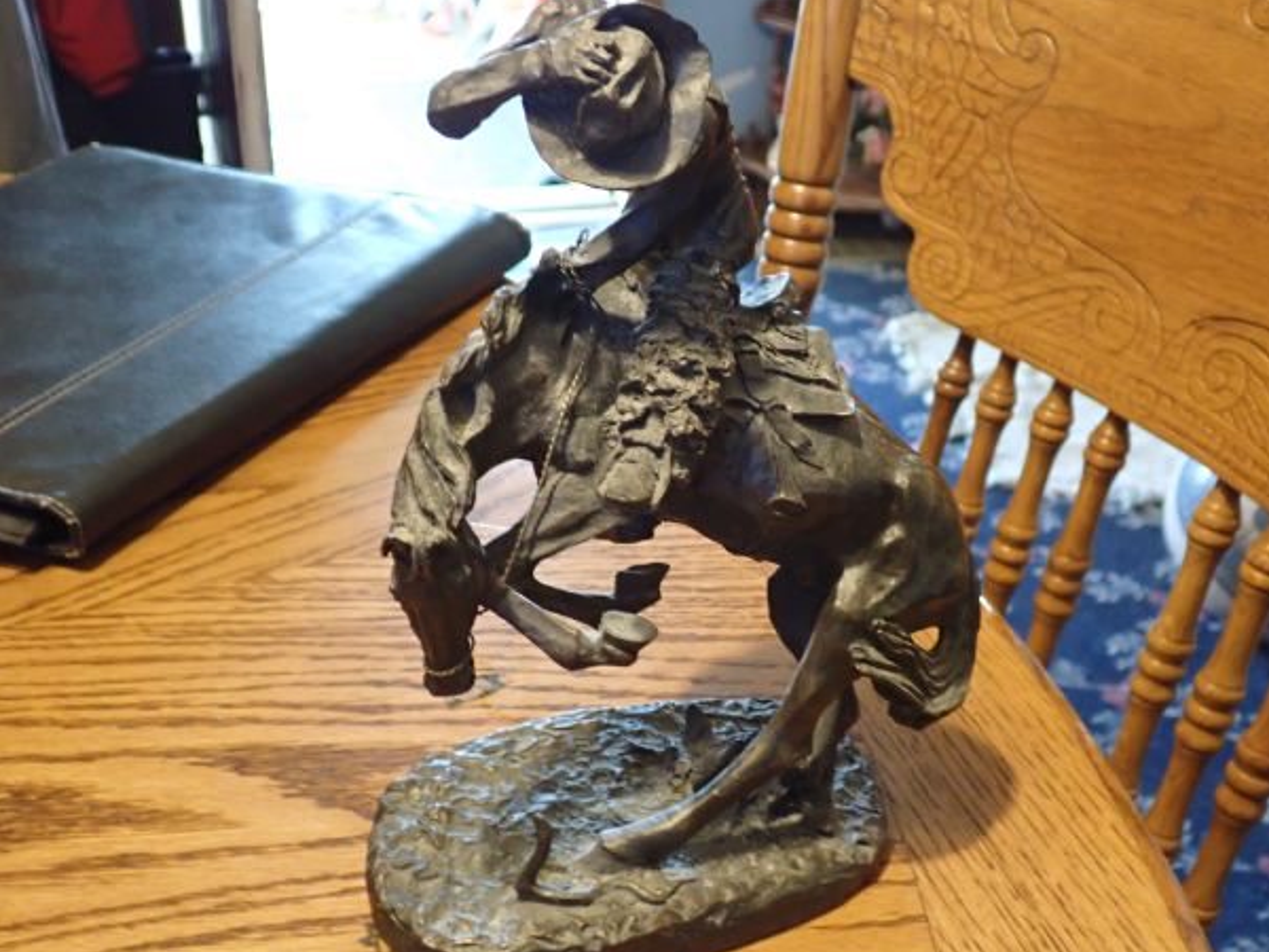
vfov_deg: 35.9
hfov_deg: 46.8
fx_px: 1466
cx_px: 669
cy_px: 518
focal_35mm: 40
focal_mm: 6.37
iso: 1000
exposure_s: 1/40
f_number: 2.5
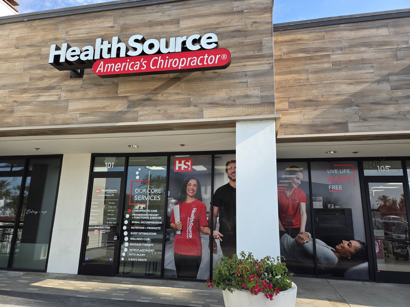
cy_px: 154
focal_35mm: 23
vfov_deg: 58.9
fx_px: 272
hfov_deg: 73.9
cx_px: 205
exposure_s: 1/2038
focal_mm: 5.4
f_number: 1.8
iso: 80
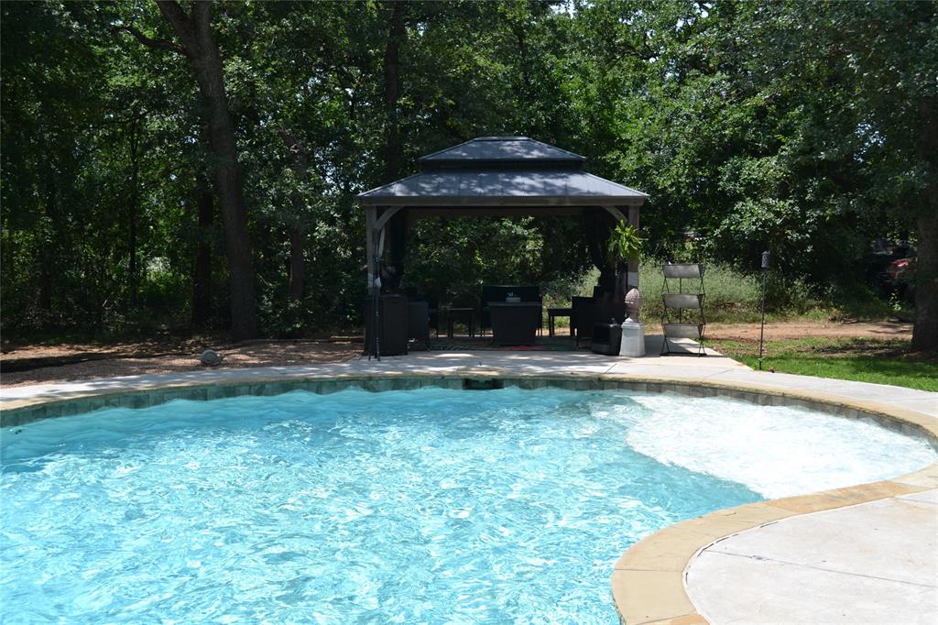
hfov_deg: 49.6
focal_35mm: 39
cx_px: 469
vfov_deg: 34.2
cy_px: 312
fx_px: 1016
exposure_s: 1/200
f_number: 7.1
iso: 100
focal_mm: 26
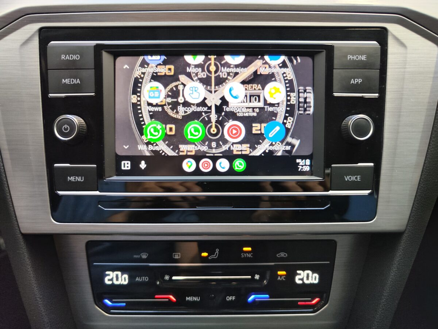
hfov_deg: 73.9
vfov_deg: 58.9
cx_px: 219
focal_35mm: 23
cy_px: 164
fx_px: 291
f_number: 1.69
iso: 234
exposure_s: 1/100
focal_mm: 7.01
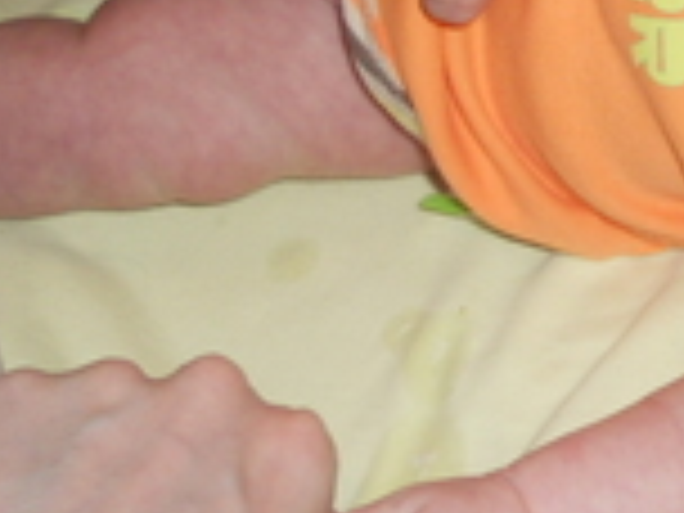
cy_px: -74
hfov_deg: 18.4
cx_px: 932
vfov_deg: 14.7
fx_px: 1936
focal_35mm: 98
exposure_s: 1/25
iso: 80
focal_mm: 4.9
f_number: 3.2
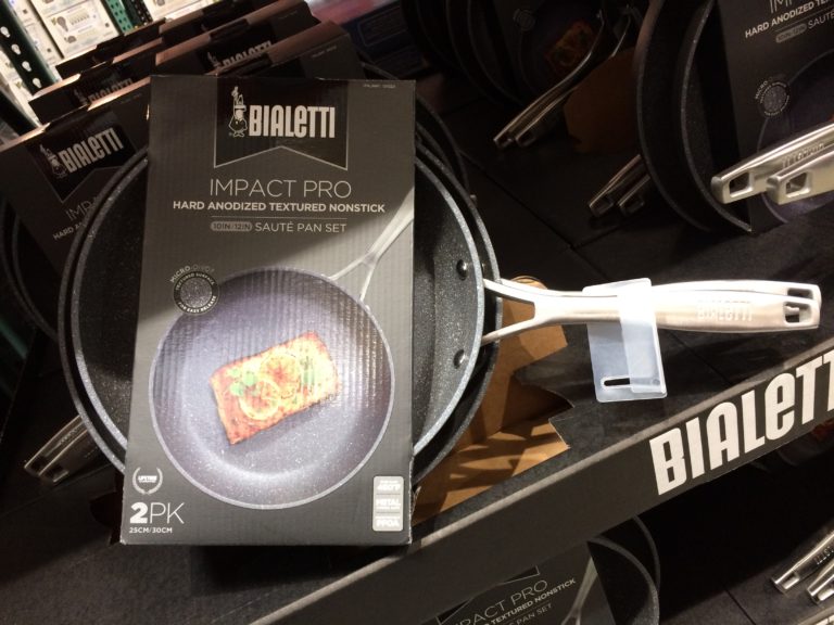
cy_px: 312
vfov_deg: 48.2
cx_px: 417
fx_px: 699
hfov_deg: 61.7
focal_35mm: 29
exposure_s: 1/30
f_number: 2.2
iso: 160
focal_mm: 4.15
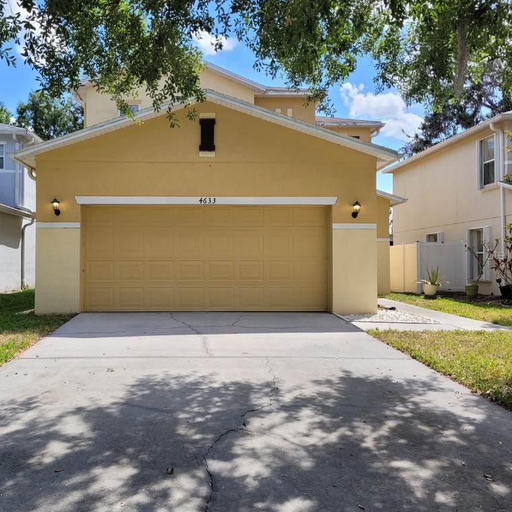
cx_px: 204
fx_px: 519
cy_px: 254
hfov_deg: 52.2
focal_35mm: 31
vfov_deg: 52.5
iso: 40
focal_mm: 5.4
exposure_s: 1/1461
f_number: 1.8
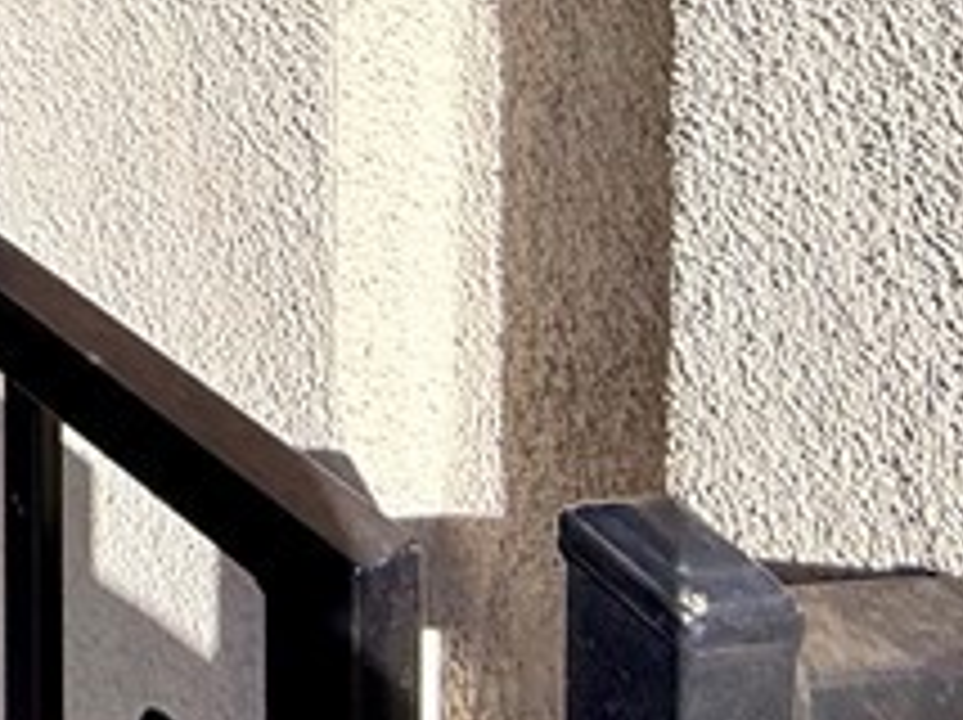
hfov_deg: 18.1
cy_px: -990
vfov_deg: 14.6
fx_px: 1862
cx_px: -1022
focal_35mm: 67
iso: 64
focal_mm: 2.22
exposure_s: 1/403
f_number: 2.2
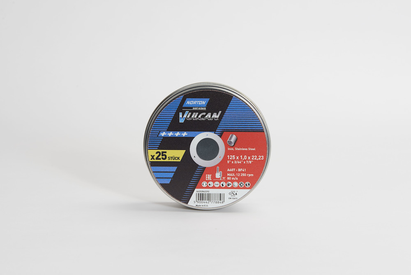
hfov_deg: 28.8
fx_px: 800
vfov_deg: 19.5
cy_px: 138
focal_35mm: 70
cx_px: 206
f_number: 10
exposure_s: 1/125
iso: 200
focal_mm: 70
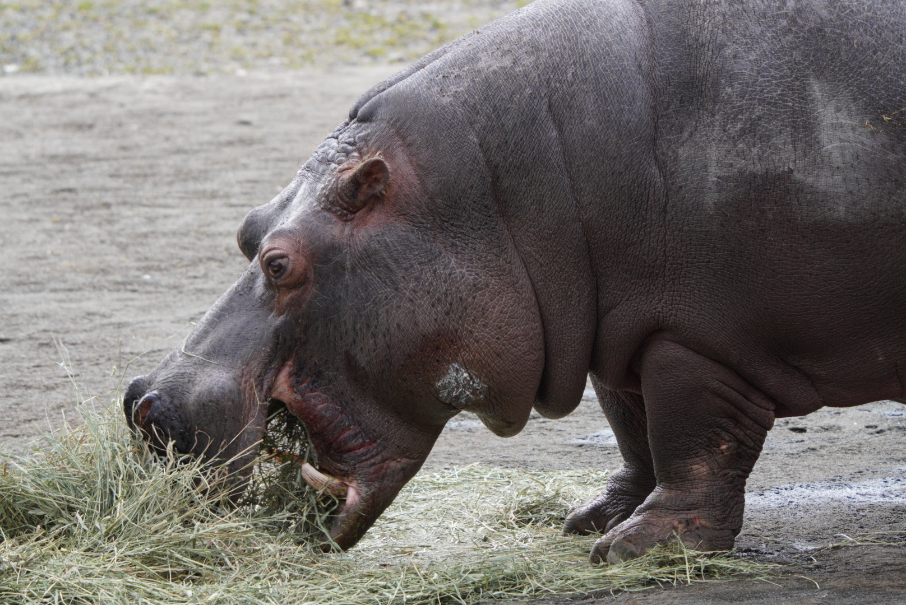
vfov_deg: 2.7
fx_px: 12995
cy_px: 302
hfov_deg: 4.0
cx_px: 453
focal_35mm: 516
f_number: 6.3
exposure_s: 1/250
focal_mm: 344
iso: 1000
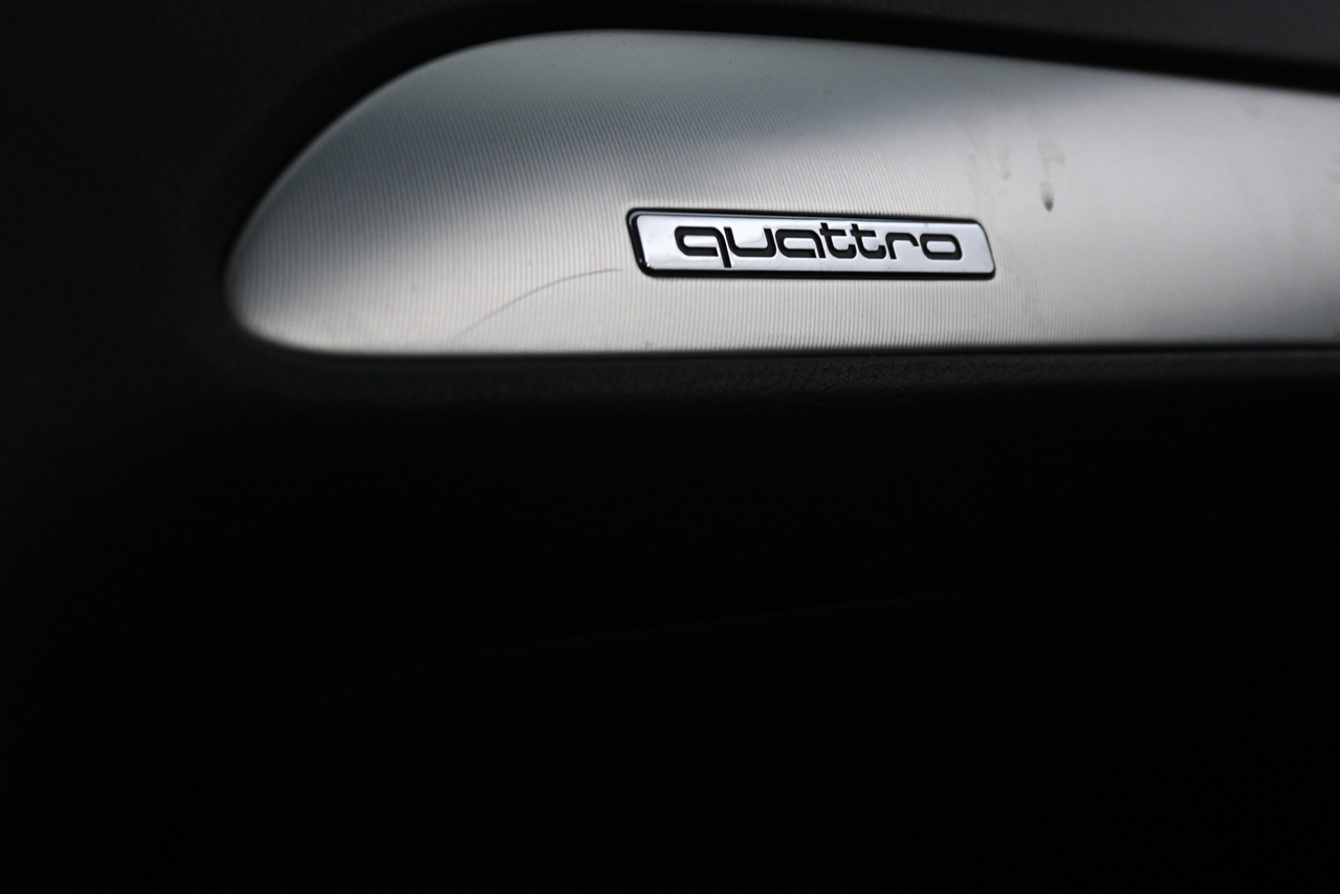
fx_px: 2122
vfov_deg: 23.7
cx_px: 810
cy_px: 349
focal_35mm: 57
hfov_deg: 34.9
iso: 1400
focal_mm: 30
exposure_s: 1/50
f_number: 4.8
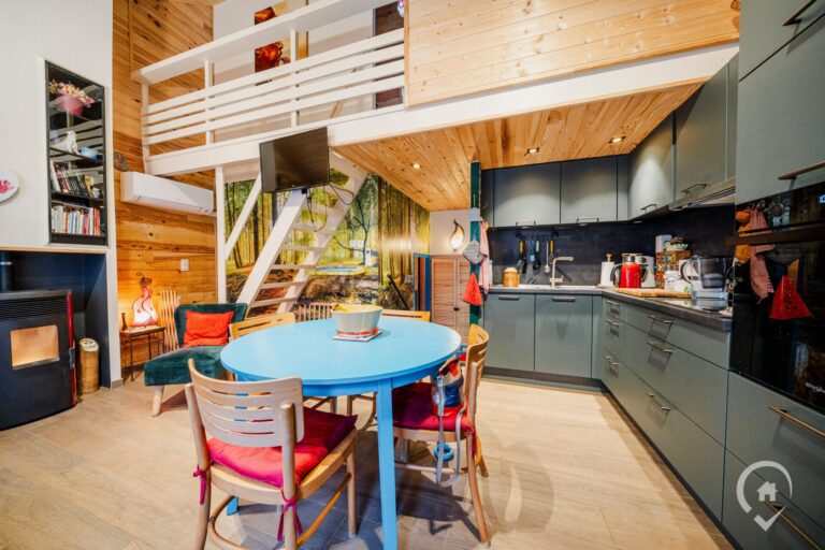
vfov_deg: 90.0
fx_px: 275
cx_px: 412
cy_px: 275
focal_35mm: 12
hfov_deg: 112.6
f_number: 7.1
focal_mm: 12
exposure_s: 1/5
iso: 500
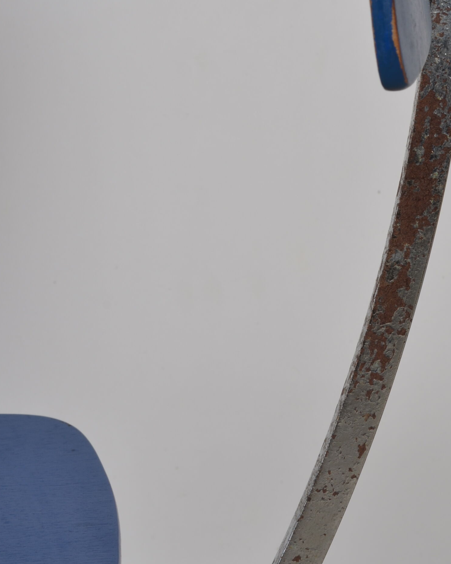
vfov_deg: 13.9
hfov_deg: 11.1
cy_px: 265
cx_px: 346
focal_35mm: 139
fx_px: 2320
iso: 100
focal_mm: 50
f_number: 14
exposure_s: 1/125
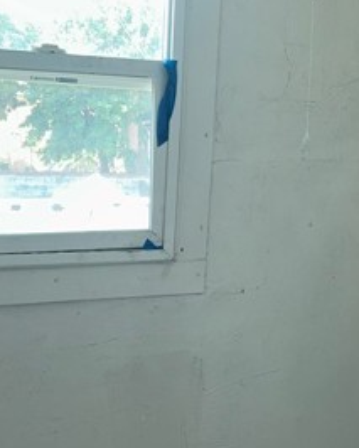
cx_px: 310
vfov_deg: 30.9
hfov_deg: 24.4
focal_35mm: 61
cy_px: 236
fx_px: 810
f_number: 1.5
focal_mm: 5.7
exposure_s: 1/121
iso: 40
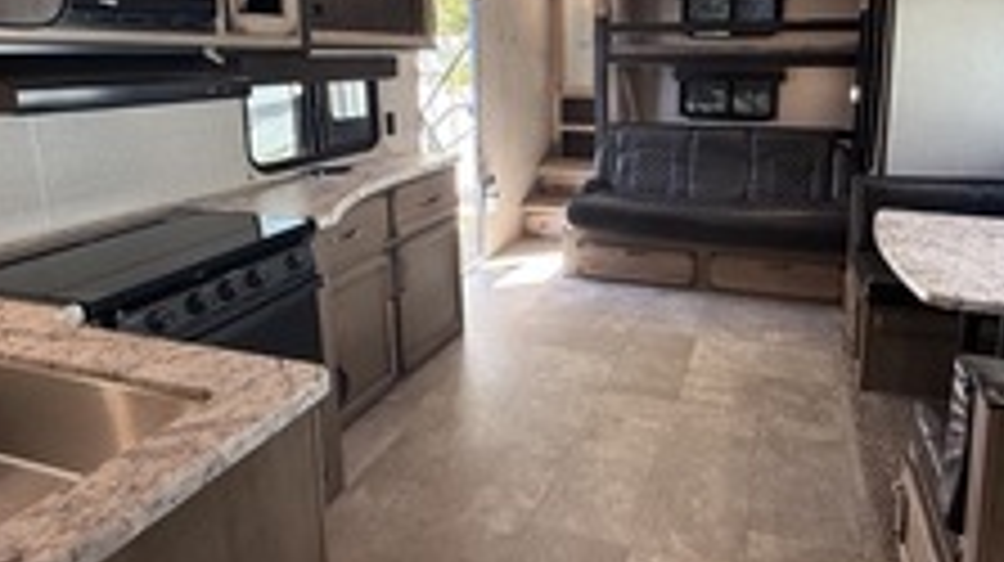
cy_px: 160
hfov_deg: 75.6
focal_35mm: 24
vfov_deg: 46.3
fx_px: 638
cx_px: 599
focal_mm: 2.22
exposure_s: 1/99
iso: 200
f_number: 2.2
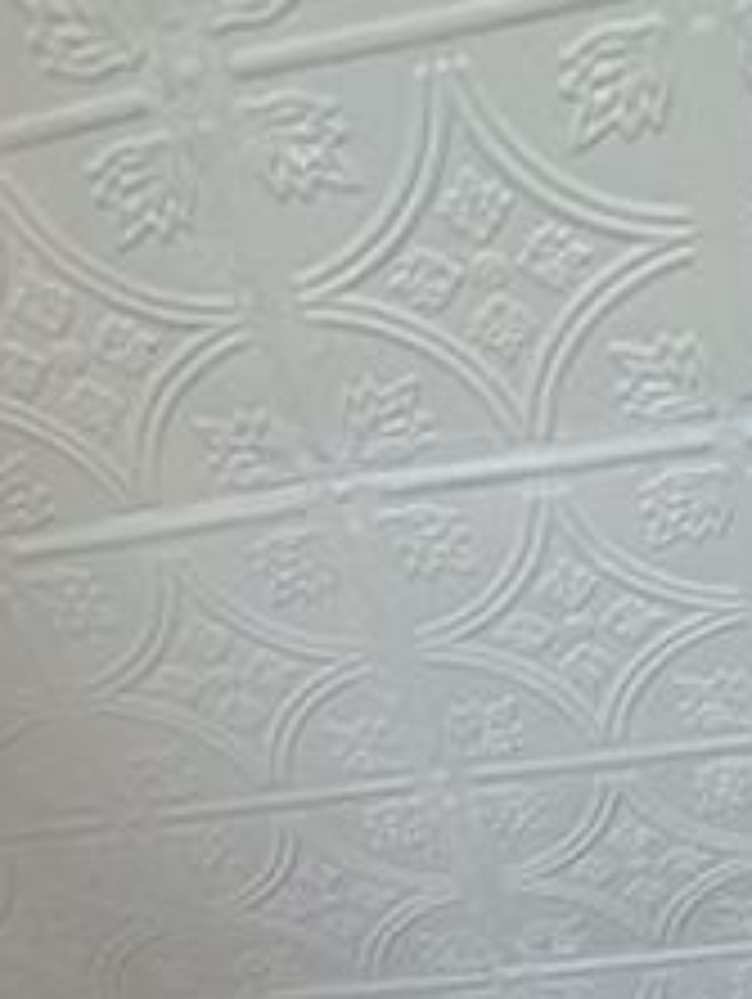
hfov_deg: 22.5
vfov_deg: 14.6
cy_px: 2484
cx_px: 250
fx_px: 1879
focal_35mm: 65
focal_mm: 2.02
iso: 108
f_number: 1.7
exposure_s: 1/23.8
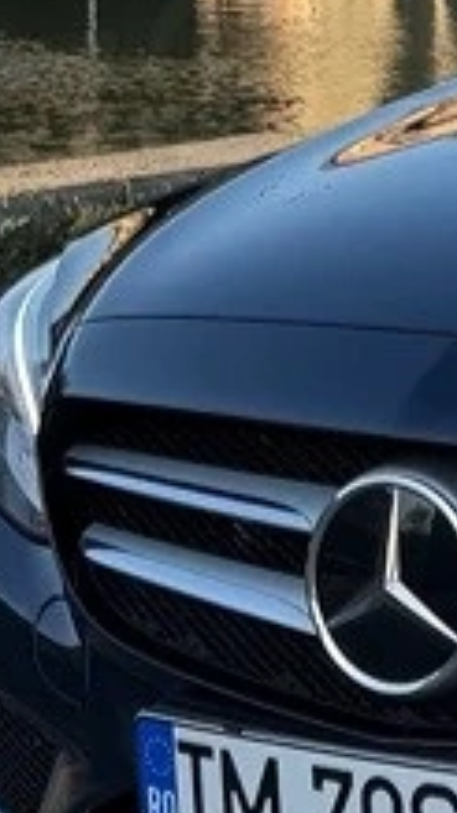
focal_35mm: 159
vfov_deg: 13.5
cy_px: 252
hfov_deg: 6.9
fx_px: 3429
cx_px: 1364
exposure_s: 1/1585
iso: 80
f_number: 1.78
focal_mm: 6.76
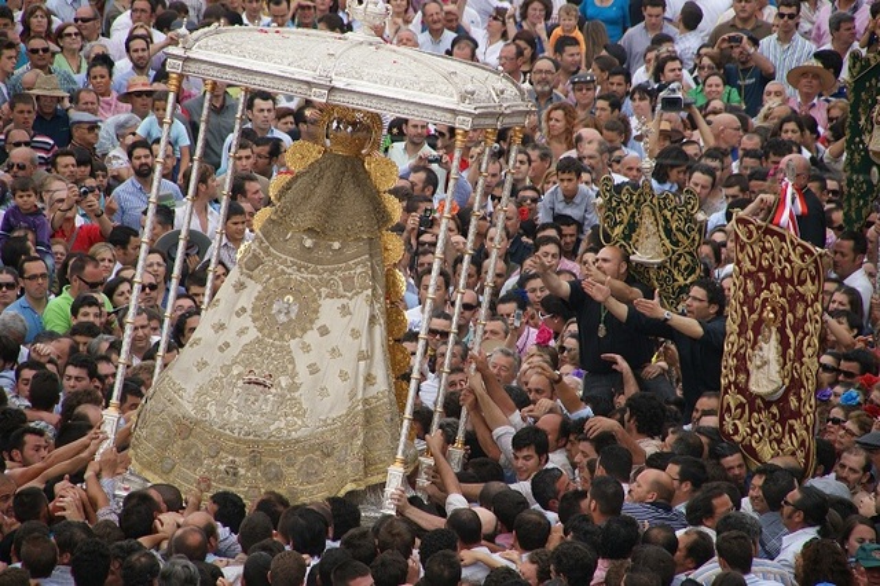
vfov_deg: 4.6
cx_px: 440
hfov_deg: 6.9
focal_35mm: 300
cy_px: 293
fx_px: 7329
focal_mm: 200
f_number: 6.3
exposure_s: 1/320
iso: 160
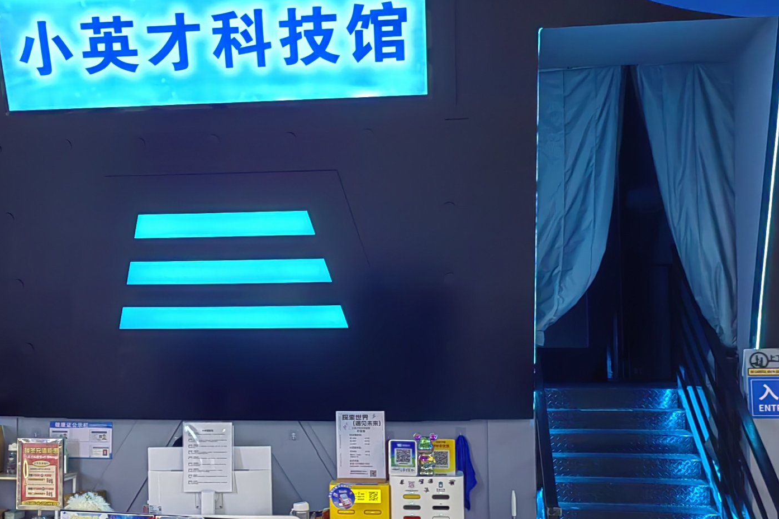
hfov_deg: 35.7
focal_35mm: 55
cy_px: 280
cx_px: 231
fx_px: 1190
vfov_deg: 24.6
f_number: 1.9
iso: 80
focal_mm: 5.52
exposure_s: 1/100
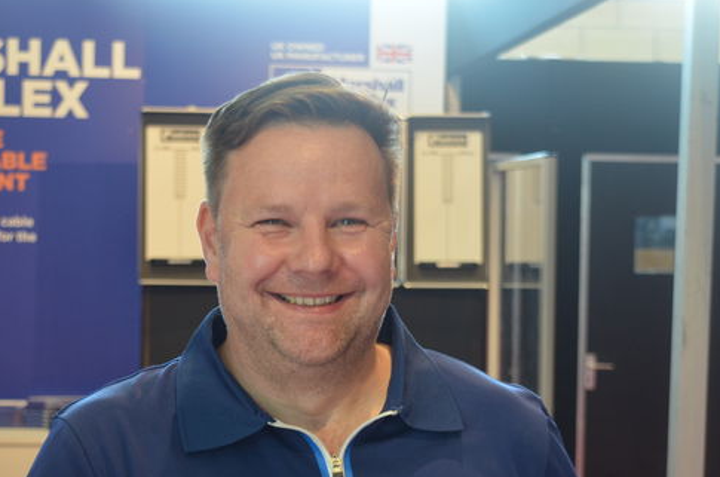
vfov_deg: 13.7
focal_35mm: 99
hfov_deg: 20.6
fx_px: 1975
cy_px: 351
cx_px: 295
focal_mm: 40
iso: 800
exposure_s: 1/50
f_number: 5
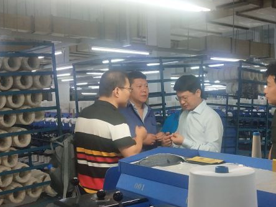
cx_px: 180
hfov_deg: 35.3
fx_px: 431
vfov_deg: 27.0
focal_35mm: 54
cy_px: 111
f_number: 1.8
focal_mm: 3.95
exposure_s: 1/100
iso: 238
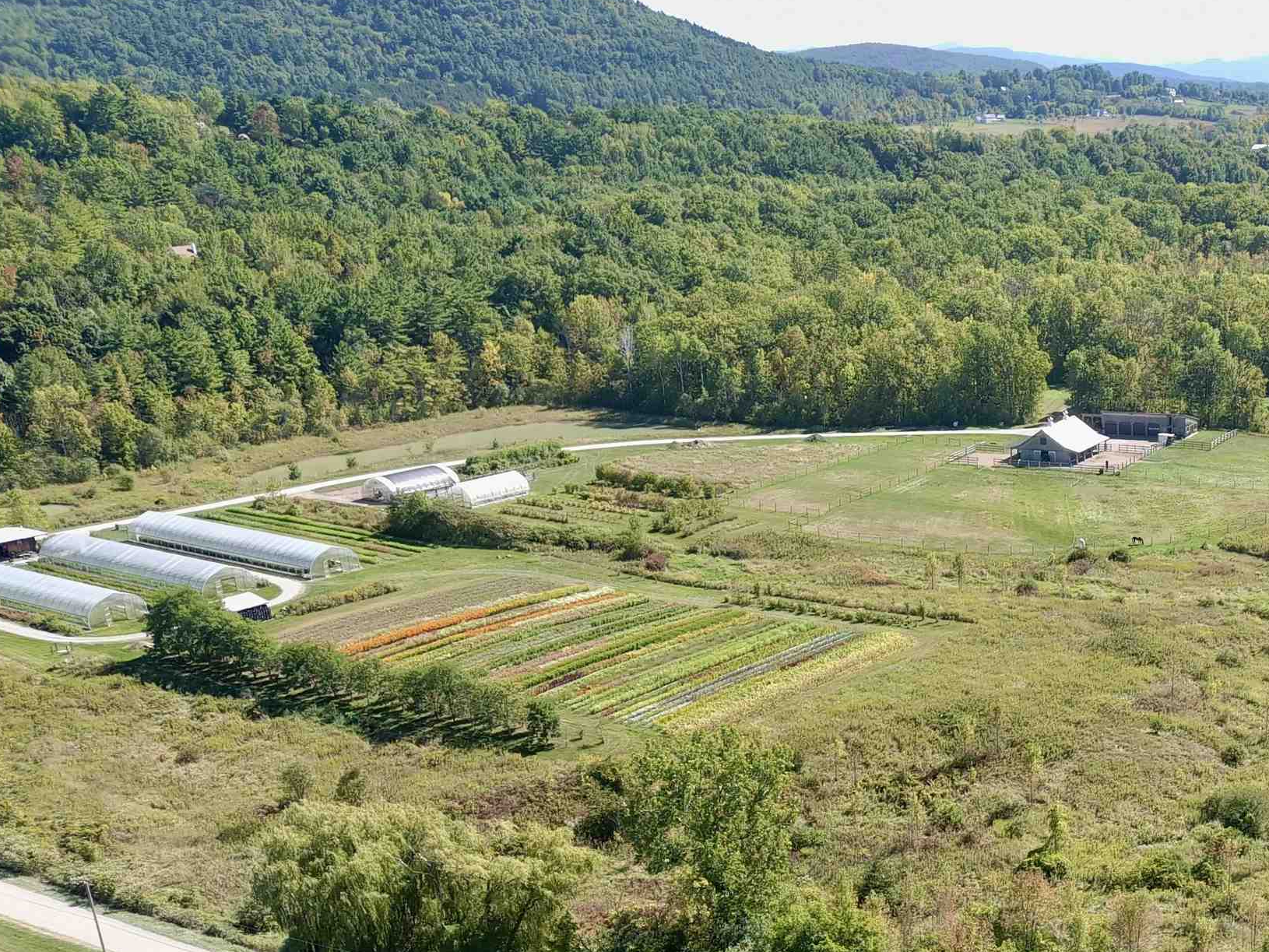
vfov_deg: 28.7
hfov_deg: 36.4
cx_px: 1150
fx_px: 1797
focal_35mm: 49
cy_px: 824
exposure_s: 1/500
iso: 100
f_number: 1.8
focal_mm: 4.74
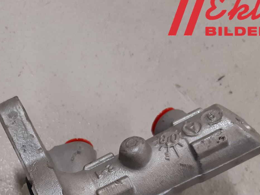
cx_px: 54
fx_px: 428
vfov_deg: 24.3
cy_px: 202
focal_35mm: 57
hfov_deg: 32.9
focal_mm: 3.93
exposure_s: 1/50
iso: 125
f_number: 1.7
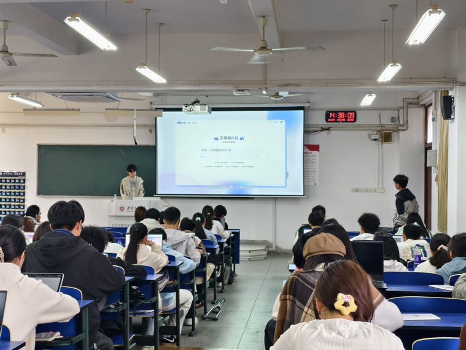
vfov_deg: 29.1
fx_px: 673
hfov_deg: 38.2
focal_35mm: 50
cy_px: 175
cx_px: 233
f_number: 1.57
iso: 290
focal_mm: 6.54
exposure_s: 1/50
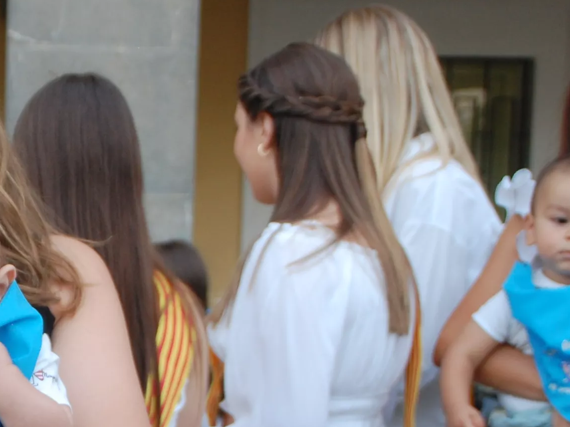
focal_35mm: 106
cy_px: 292
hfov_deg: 17.8
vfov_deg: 13.9
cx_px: -68
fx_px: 1746
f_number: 4.5
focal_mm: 28
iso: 400
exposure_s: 1/80
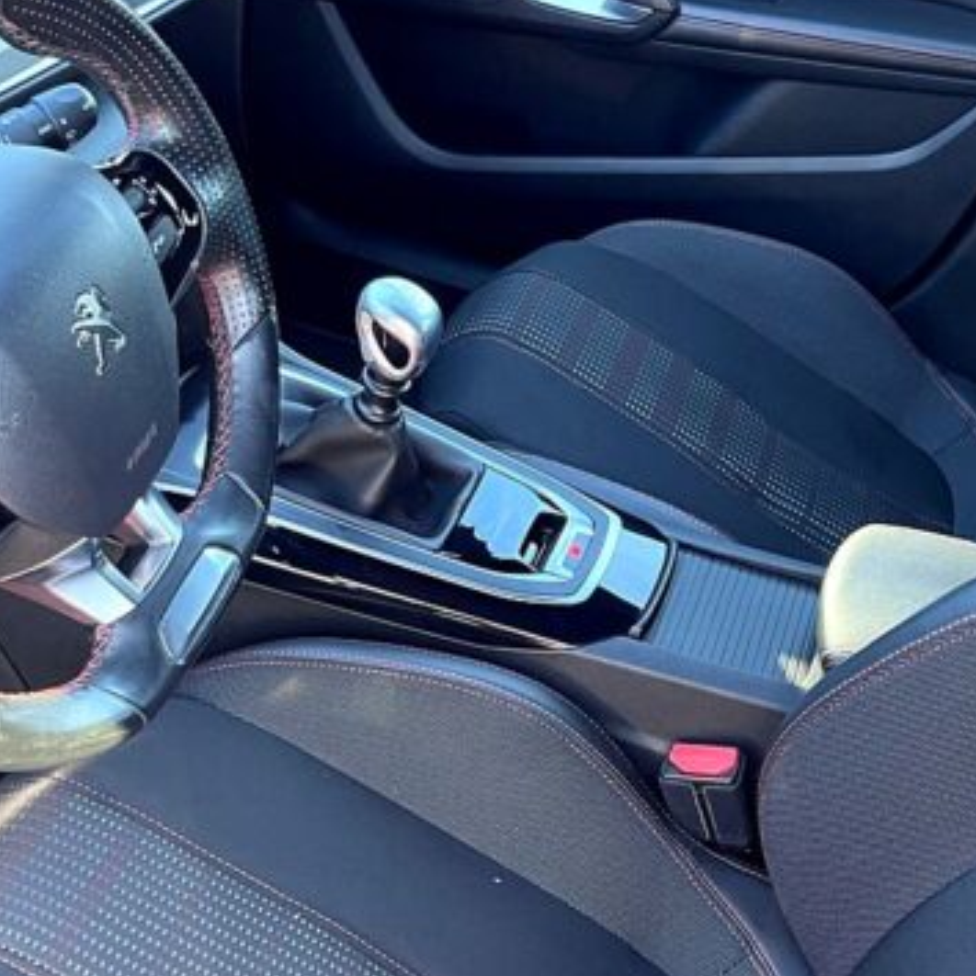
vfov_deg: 32.6
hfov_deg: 32.8
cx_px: 474
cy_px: 612
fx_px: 1659
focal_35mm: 52
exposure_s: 1/82
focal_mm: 5.1
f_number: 1.6
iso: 125
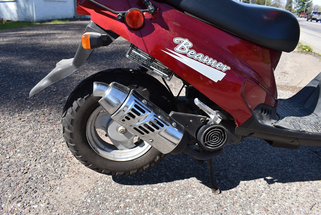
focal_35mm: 27
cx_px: 160
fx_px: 241
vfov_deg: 48.0
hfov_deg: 67.3
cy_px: 108
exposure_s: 1/250
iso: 160
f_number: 8
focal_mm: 18
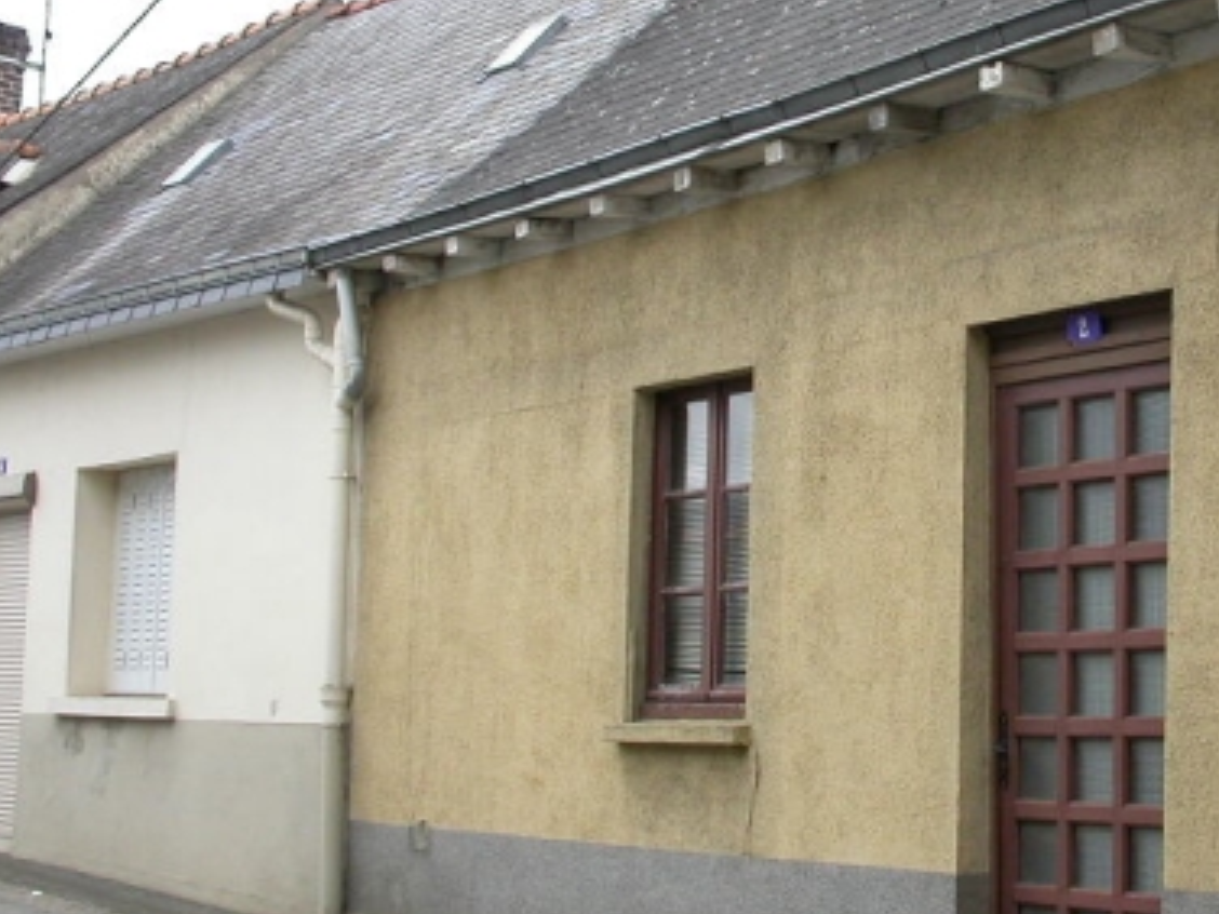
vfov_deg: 21.2
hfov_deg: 27.7
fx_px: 2430
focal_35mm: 69
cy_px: 308
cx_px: 924
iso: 100
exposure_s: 1/135
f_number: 5.3
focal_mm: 7.85
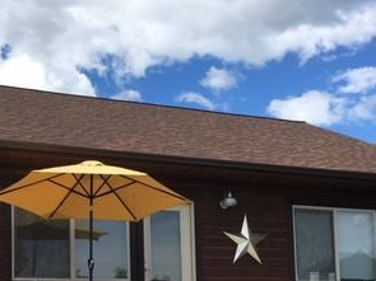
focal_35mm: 63
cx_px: 167
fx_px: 684
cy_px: 277
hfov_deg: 30.7
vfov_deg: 22.4
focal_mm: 4.15
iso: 25
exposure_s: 1/1326
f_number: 2.2
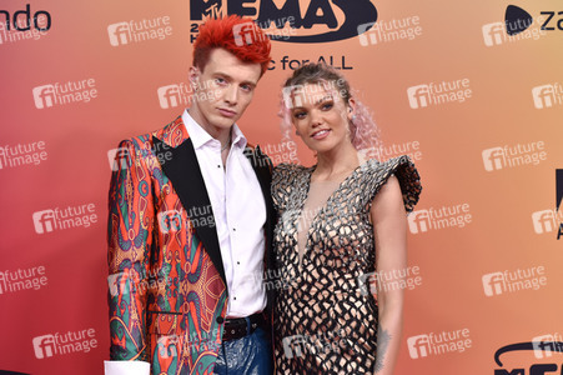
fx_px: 1906
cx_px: 282
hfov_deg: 16.8
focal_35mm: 122
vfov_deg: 11.2
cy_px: 188
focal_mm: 122
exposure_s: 1/160
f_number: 5.6
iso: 2000
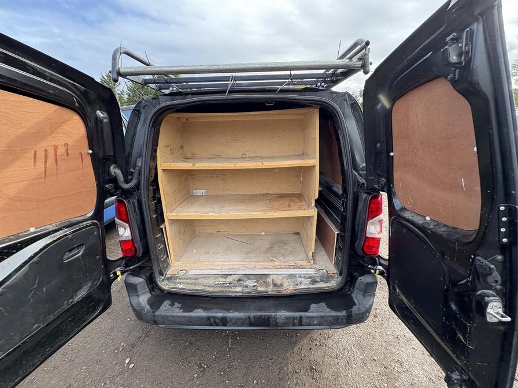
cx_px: 259
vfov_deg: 85.7
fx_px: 209
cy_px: 194
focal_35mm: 14
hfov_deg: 102.1
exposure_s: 1/118
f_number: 2.2
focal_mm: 2.22
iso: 40
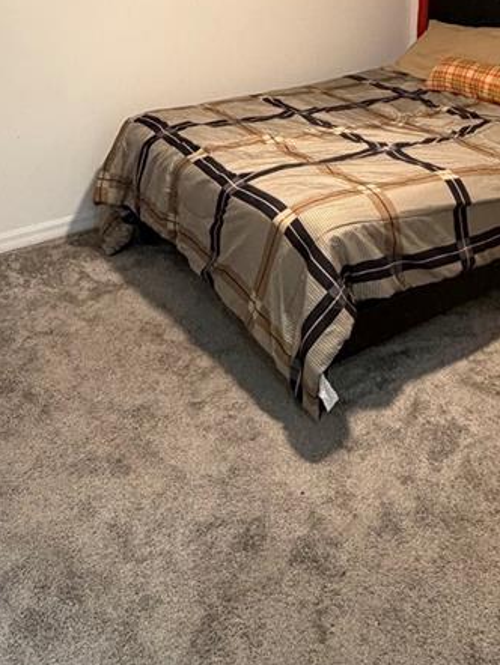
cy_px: 66
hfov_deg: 37.7
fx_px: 731
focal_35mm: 38
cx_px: 288
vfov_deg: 44.5
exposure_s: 1/60
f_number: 2.2
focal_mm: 2.22
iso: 500
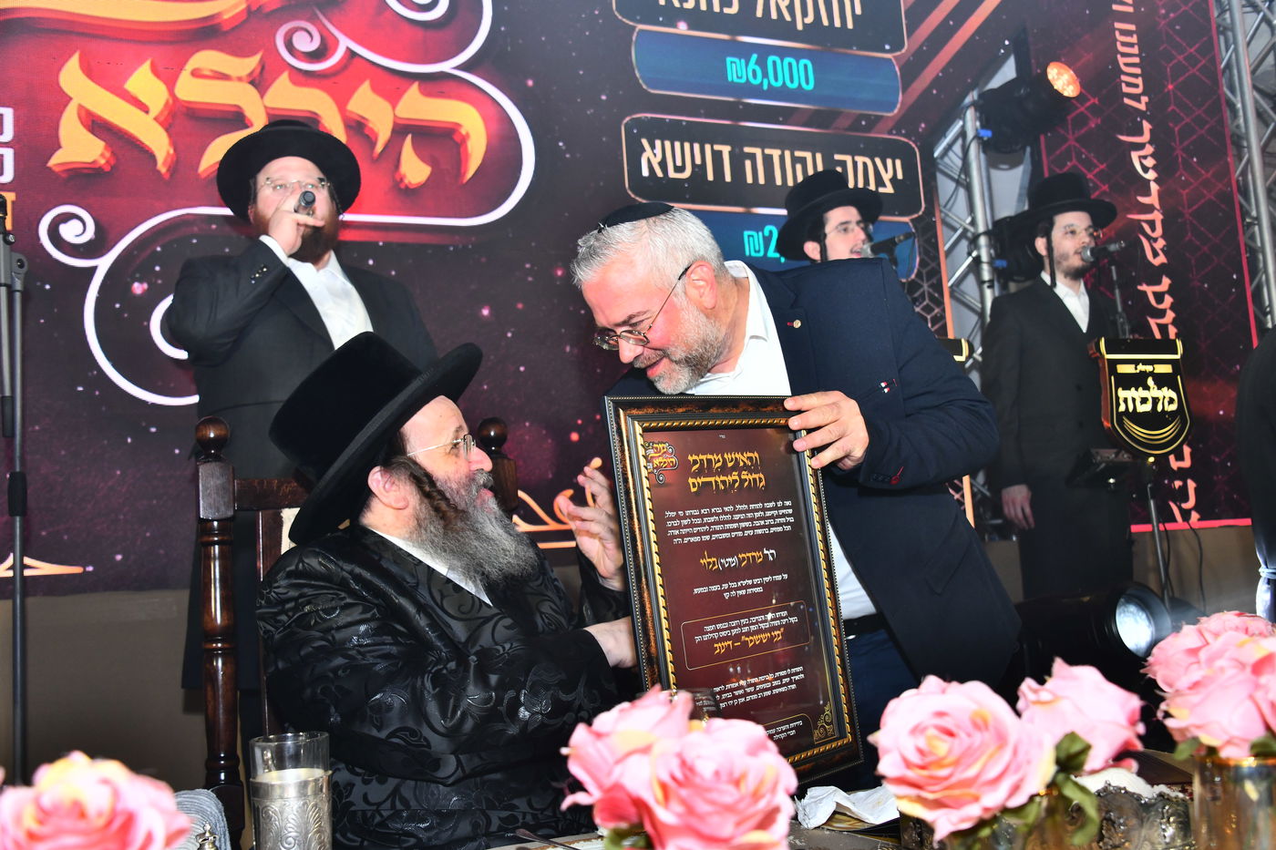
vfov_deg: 37.8
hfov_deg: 54.4
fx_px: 1240
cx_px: 638
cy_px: 425
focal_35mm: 35
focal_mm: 35
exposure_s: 1/160
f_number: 5.6
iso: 800
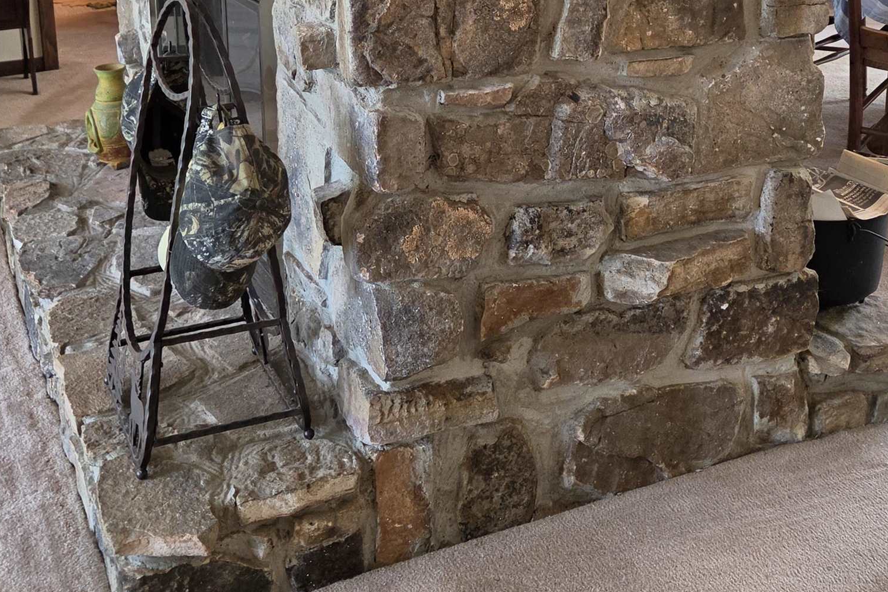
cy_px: 46
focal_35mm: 49
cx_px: 466
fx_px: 1209
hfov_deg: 40.3
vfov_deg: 26.5
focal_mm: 5.4
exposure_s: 1/120
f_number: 1.8
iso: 200
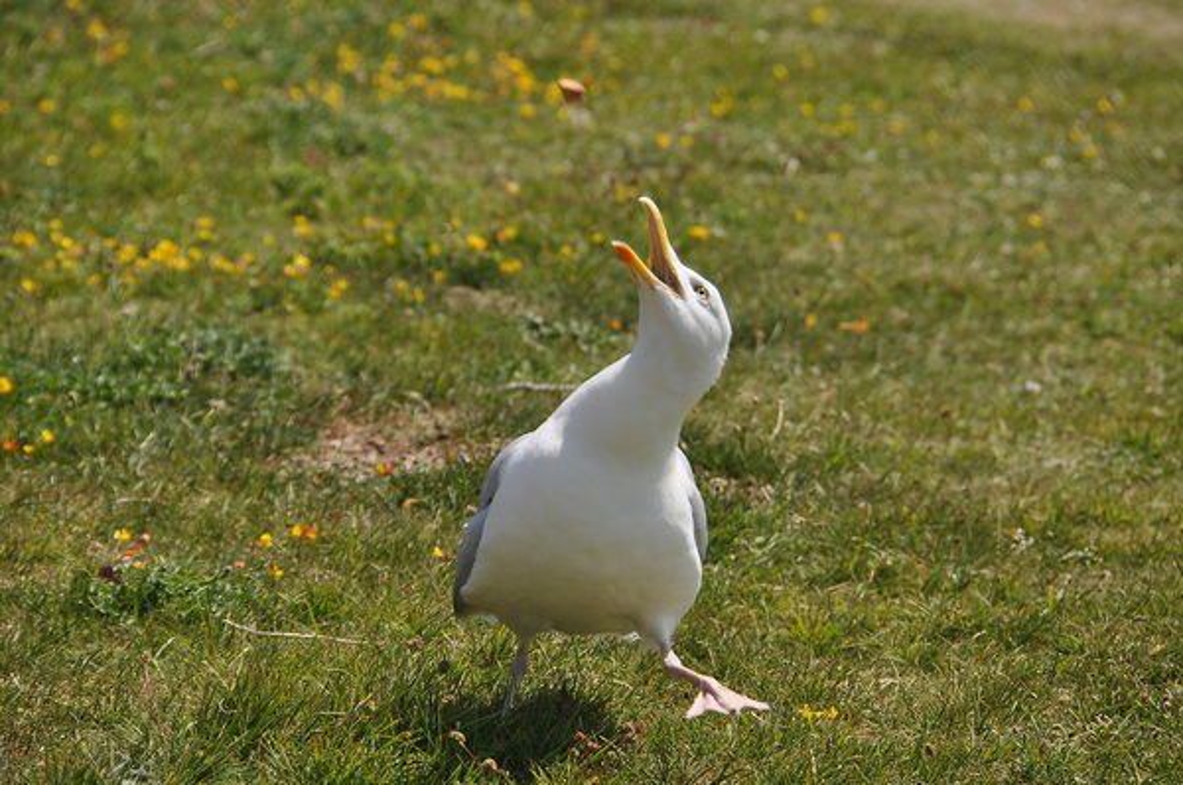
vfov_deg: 4.6
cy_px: 392
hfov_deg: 6.9
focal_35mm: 300
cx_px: 592
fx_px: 9842
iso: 200
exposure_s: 1/640
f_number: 8
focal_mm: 200
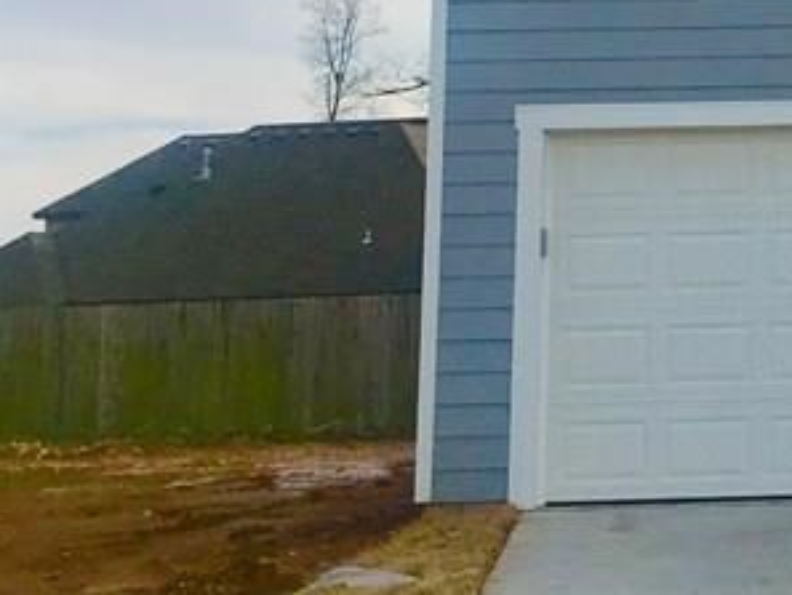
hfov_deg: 18.2
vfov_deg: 14.4
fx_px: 2289
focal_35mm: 100
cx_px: 1061
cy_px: -109
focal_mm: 4.15
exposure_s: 1/3344
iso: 25
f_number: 2.2
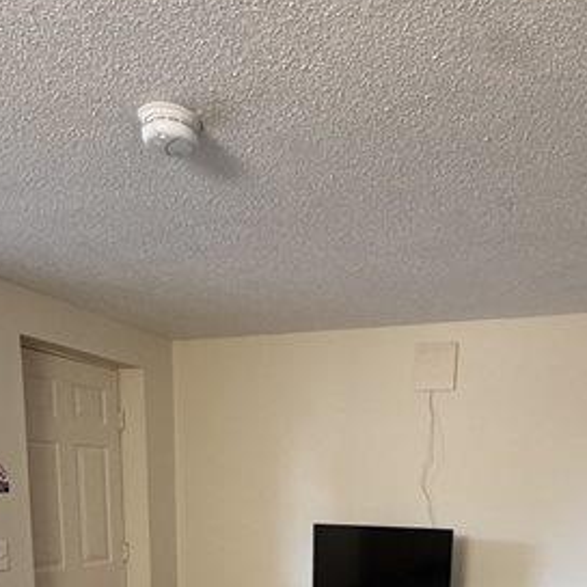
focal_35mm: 35
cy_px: 624
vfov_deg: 39.8
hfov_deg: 47.0
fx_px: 671
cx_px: 345
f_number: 2.2
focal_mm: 2.22
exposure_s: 1/60
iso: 500
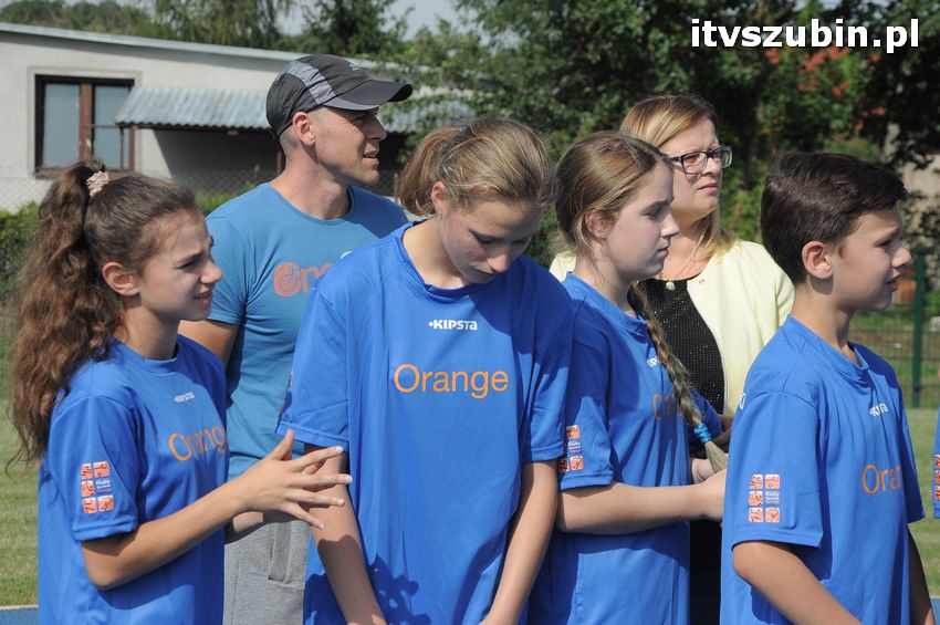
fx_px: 2935
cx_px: 470
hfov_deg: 18.2
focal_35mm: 112
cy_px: 312
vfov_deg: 12.2
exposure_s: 1/1250
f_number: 9
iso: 400
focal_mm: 75
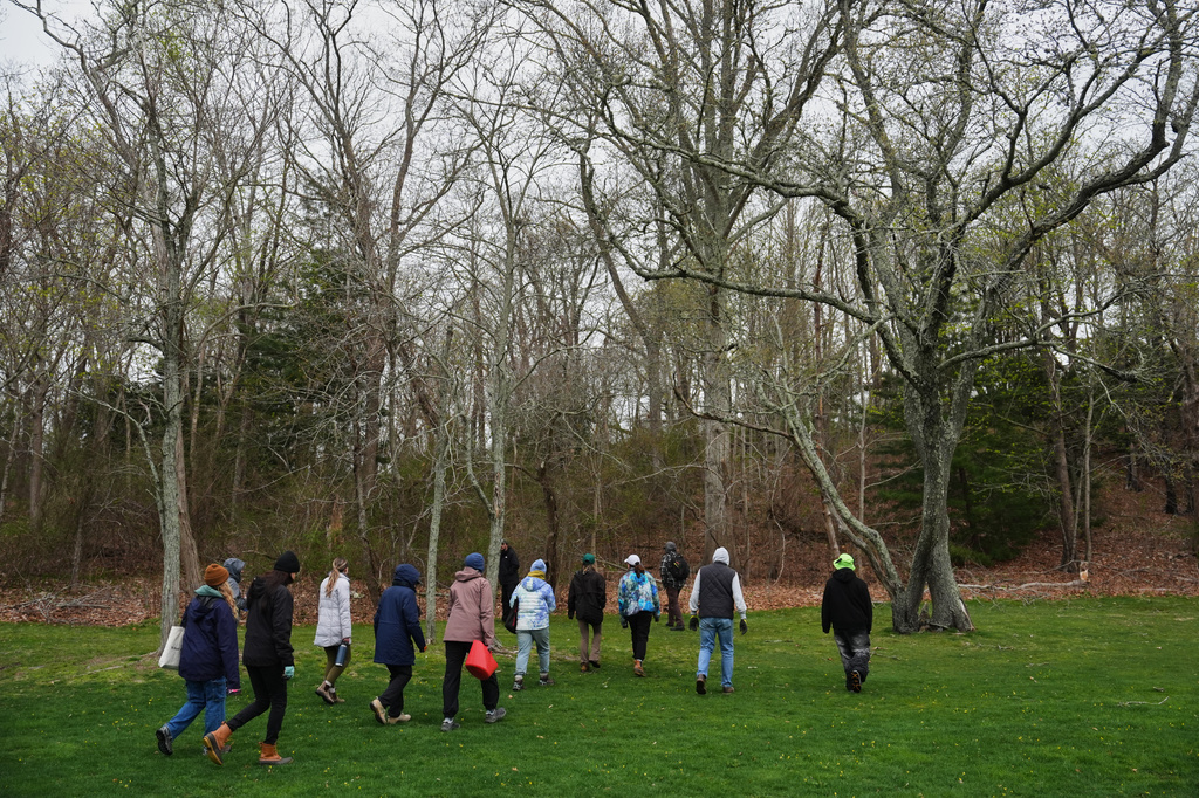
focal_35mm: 31
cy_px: 399
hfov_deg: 60.3
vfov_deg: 42.3
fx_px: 1032
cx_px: 600
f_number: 2.8
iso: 800
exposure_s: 1/1000
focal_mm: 31
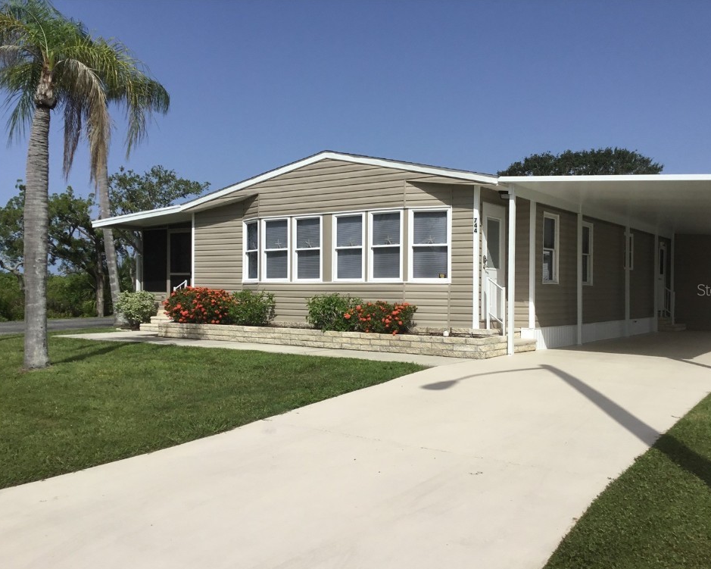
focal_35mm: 33
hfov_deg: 54.2
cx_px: 381
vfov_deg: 44.5
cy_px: 289
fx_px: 694
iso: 25
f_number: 2.4
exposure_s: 1/2809
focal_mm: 3.3
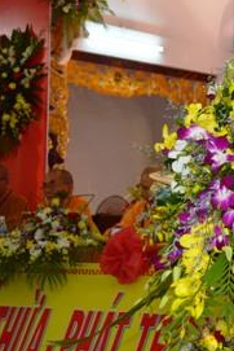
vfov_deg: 21.9
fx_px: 896
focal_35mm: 92
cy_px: 84
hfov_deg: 13.9
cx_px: 357
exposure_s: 1/60
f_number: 4.2
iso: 400
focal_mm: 26
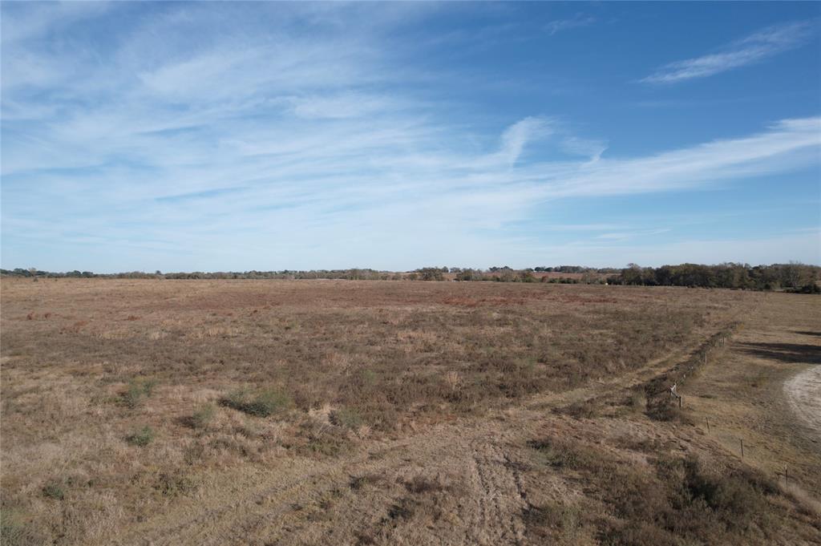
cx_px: 410
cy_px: 273
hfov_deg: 78.6
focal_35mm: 22
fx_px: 501
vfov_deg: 57.1
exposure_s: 1/2000
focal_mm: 8.38
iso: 110
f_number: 2.8
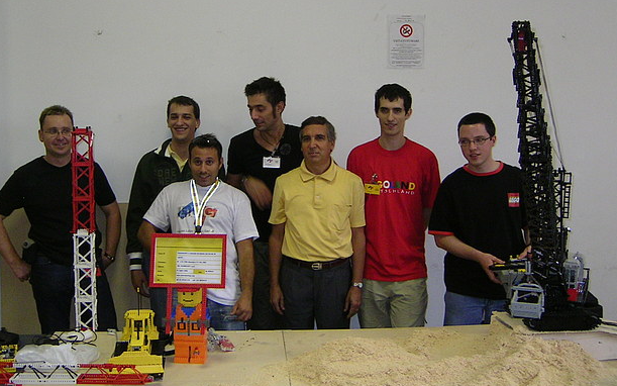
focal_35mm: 45
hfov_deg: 44.3
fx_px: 757
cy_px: 146
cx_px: 293
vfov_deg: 28.5
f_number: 2.8
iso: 100
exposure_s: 1/30
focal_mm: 5.6
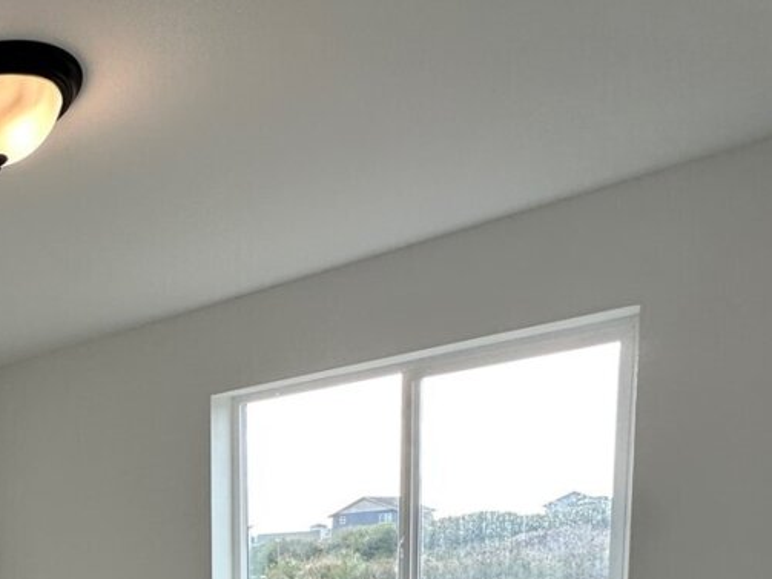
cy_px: 671
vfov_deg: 31.6
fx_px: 870
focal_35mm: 39
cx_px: -140
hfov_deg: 37.2
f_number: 2.2
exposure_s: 1/126
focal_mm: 2.22
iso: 40
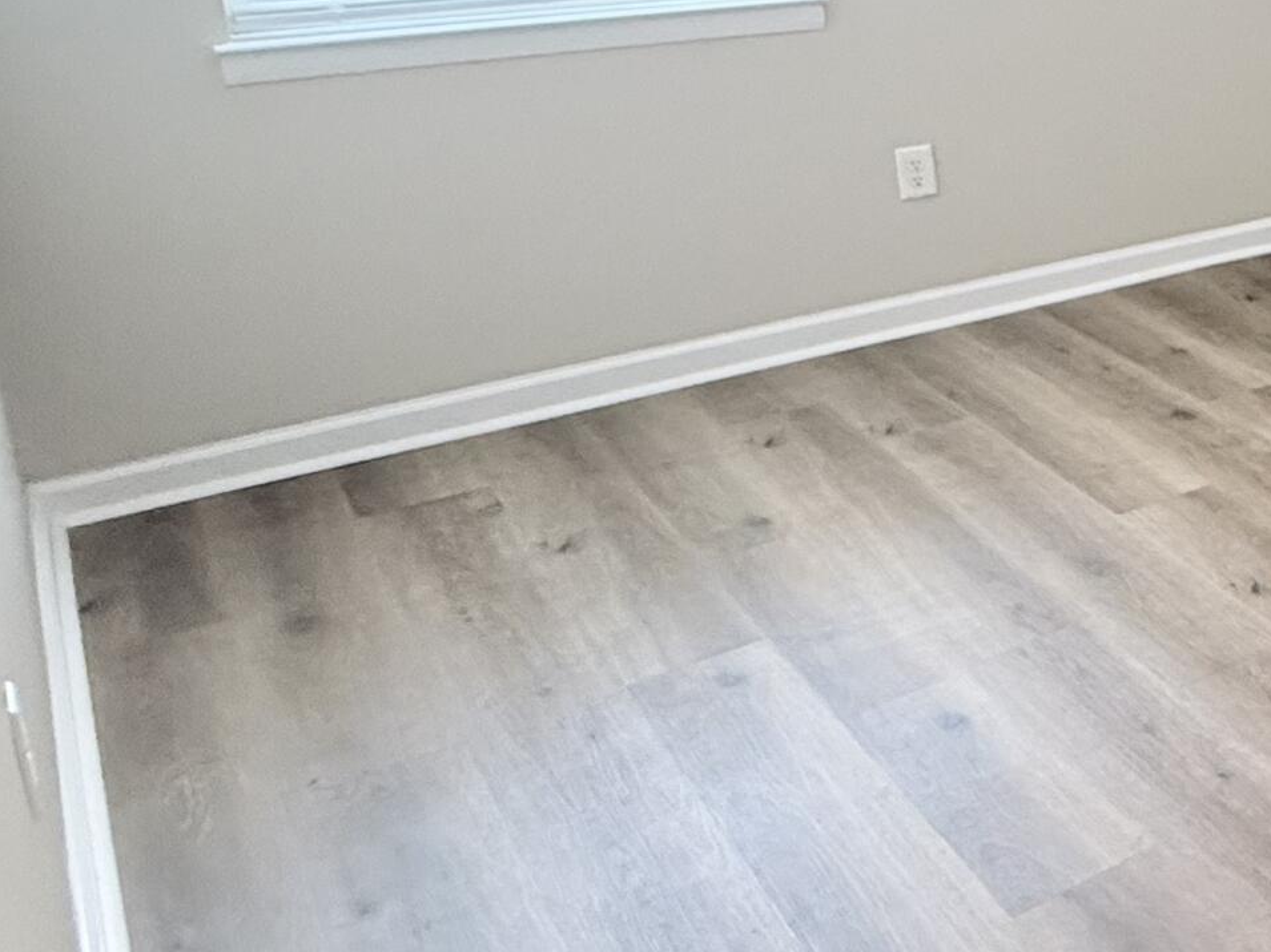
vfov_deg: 31.4
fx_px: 1615
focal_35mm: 44
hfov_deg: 28.9
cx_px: 1867
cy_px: 108
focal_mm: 2.22
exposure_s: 1/60
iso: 250
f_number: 2.2
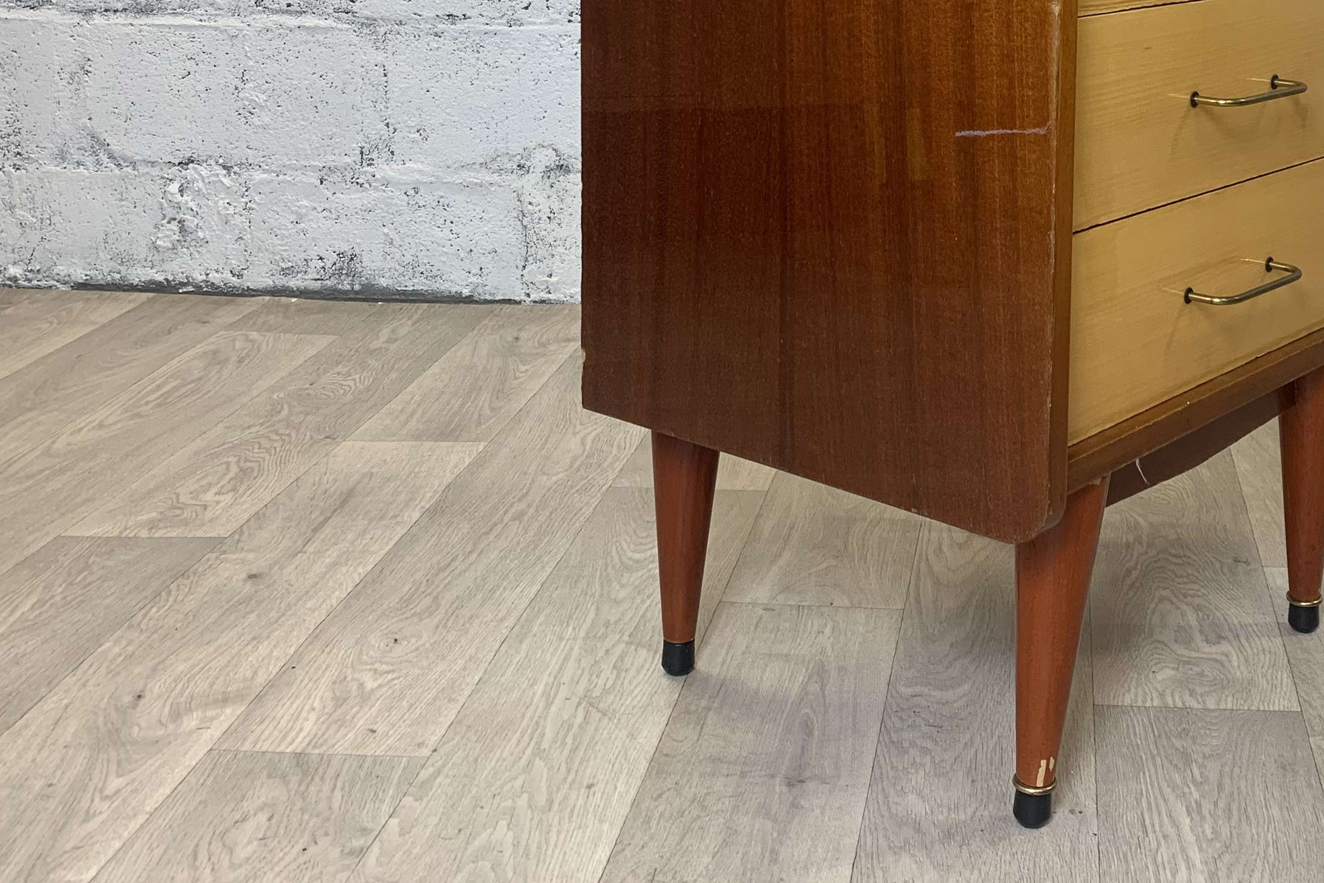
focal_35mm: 48
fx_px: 1765
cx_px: 995
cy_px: 34
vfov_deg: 26.8
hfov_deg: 40.0
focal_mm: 4.25
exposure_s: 1/50
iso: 50
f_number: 1.8
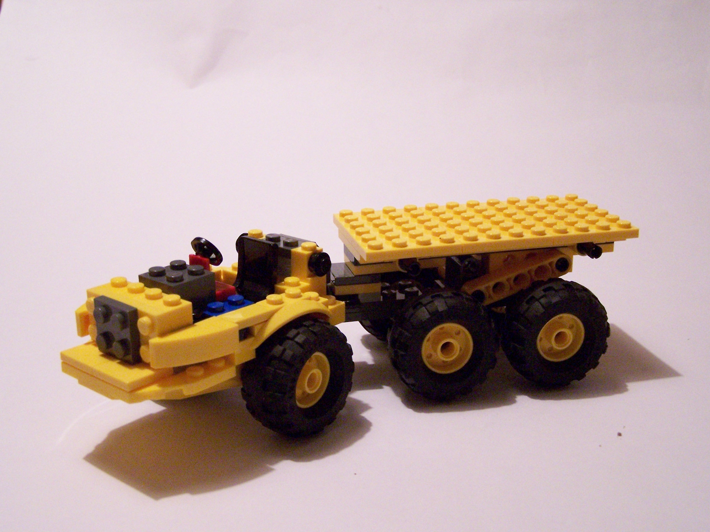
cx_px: 355
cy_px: 266
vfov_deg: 30.3
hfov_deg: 39.7
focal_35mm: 48
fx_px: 985
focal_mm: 8
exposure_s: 1/15
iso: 400
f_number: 3
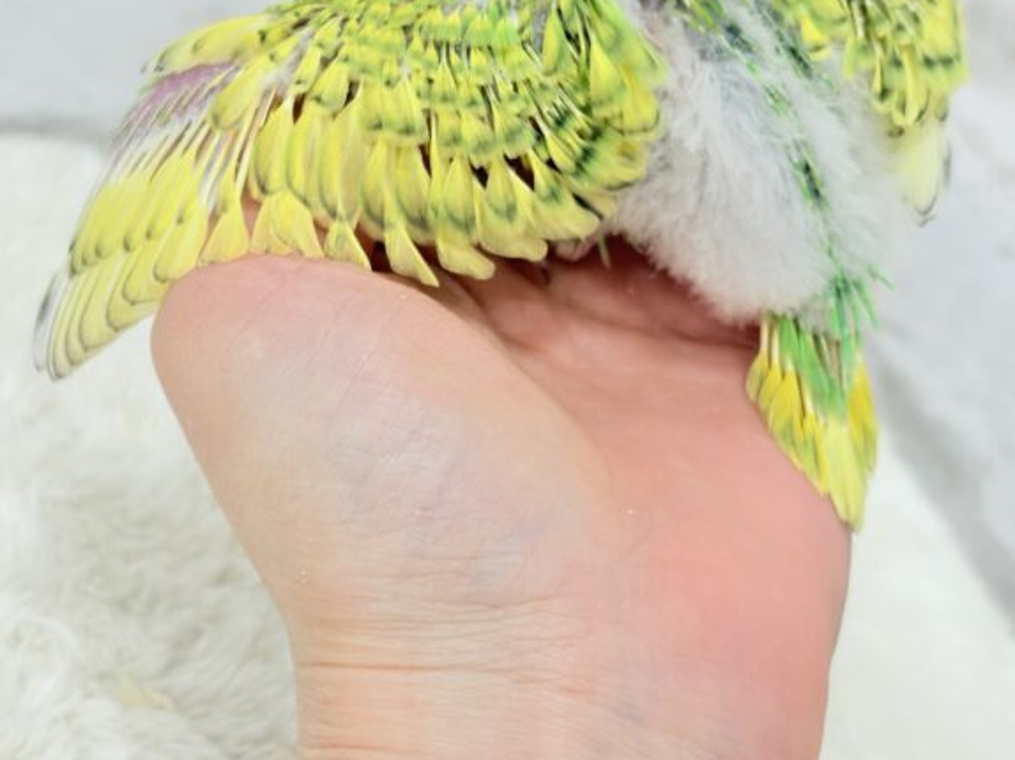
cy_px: 376
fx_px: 1700
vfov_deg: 25.2
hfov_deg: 33.2
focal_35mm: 58
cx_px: 463
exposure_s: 1/50
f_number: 1.6
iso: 50
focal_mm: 5.96
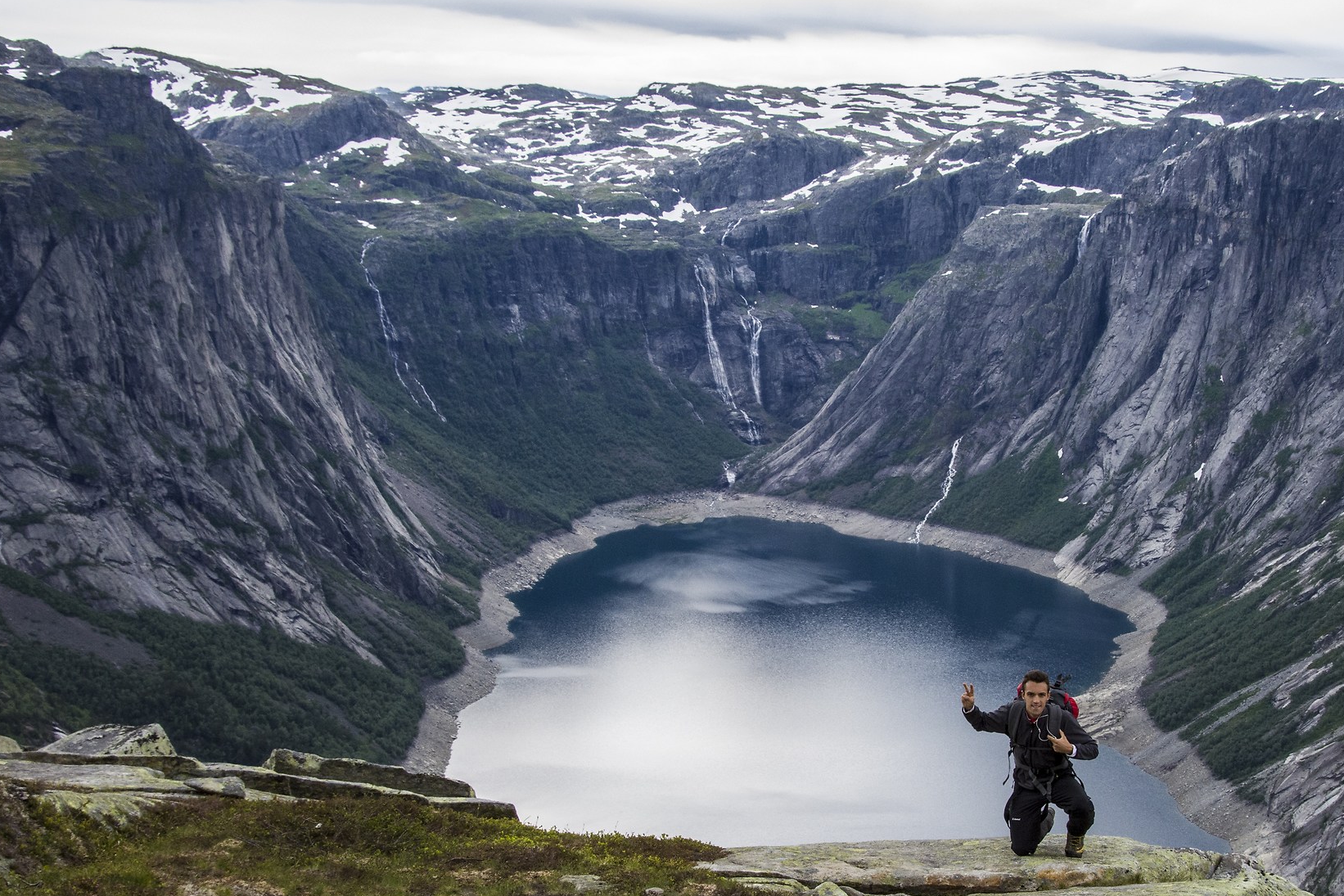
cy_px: 591
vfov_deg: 23.7
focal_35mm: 57
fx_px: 2128
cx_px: 819
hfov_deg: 34.9
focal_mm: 26
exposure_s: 1/320
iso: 800
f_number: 10
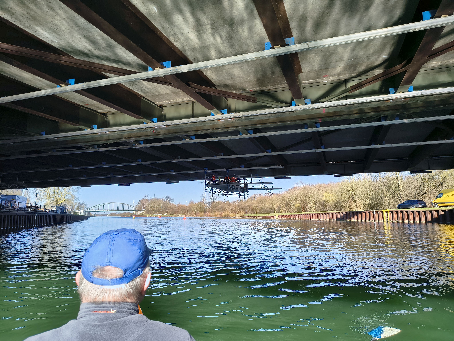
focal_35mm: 24
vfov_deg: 56.8
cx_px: 227
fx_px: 315
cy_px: 170
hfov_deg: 71.6
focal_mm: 5.56
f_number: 1.8
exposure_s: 1/697
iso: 101
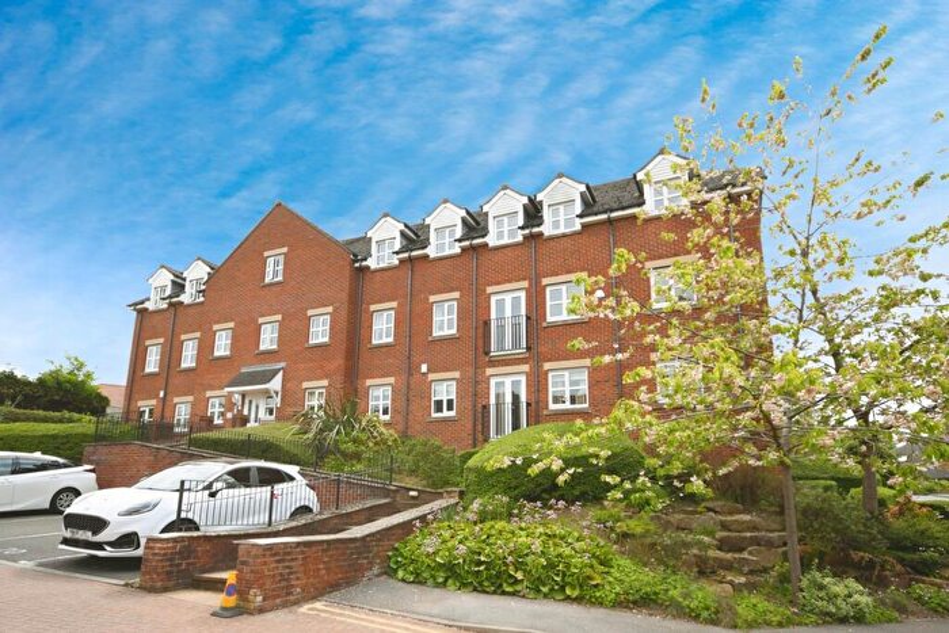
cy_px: 316
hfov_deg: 81.2
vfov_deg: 59.5
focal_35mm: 21
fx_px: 554
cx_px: 474
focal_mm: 14
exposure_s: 1/640
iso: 400
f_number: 8
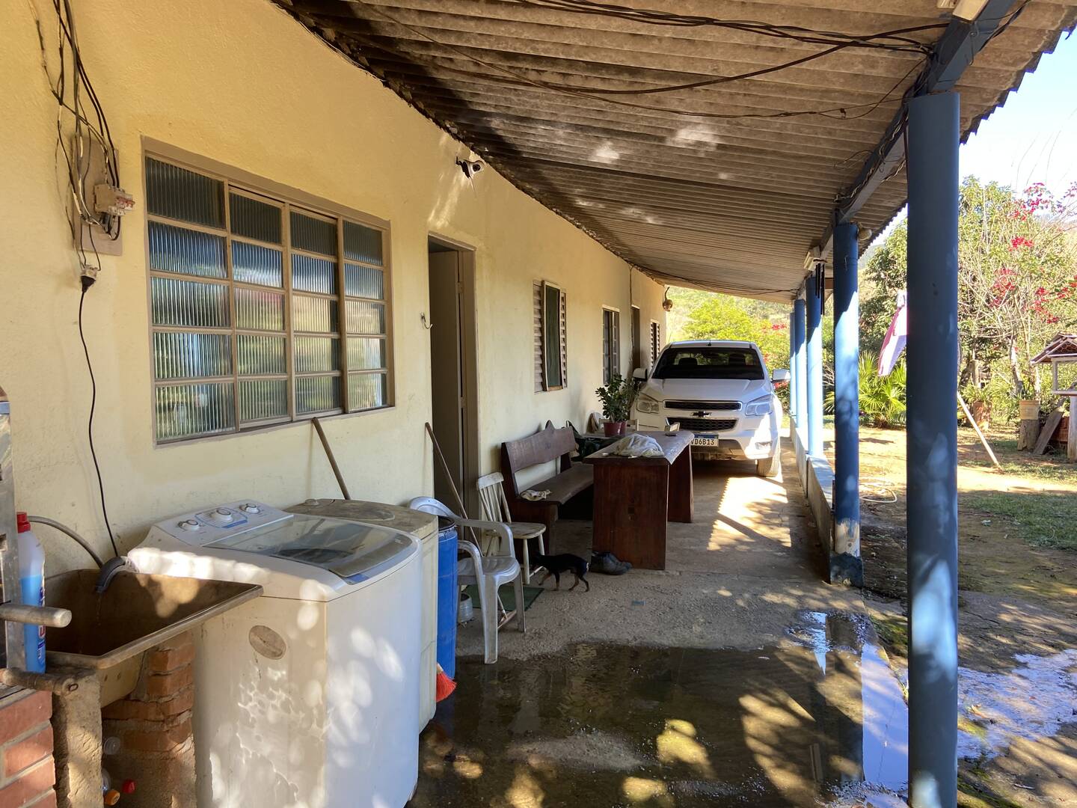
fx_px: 809
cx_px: 538
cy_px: 404
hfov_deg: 67.3
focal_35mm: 26
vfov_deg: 53.1
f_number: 1.8
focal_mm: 4.25
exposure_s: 1/122
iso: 32
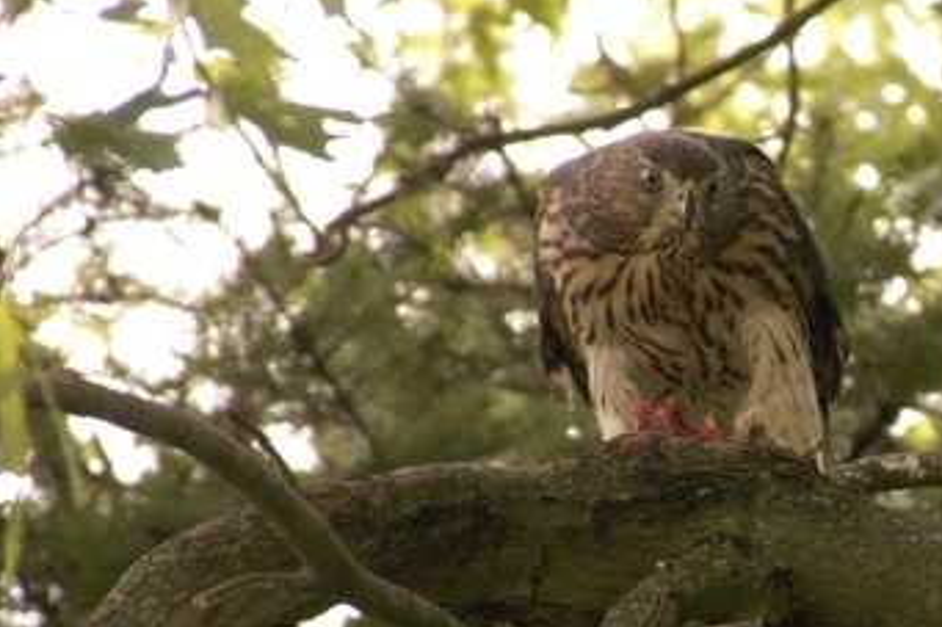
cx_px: 1047
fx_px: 27330
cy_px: 519
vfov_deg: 1.3
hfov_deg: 2.0
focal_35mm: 1045
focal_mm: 300
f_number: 9
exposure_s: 1/160
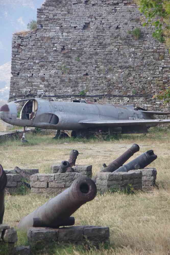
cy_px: 128
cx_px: 85
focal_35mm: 165
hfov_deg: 8.3
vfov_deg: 12.5
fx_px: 1169
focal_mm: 110
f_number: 9
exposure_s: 1/160
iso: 1600
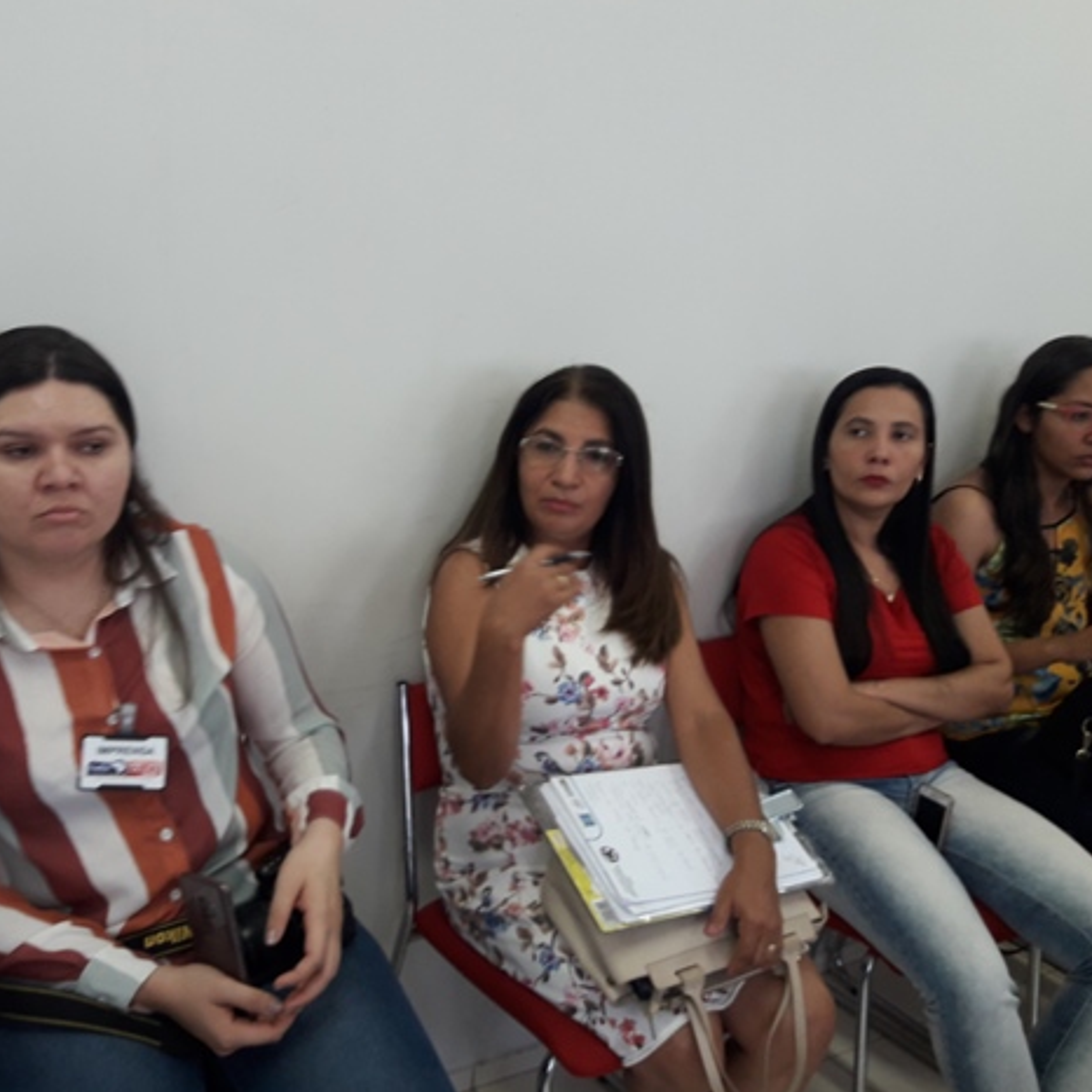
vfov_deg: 48.4
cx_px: 403
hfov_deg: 48.0
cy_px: 553
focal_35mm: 34
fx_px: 1213
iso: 64
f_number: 1.9
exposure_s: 1/40
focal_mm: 3.7
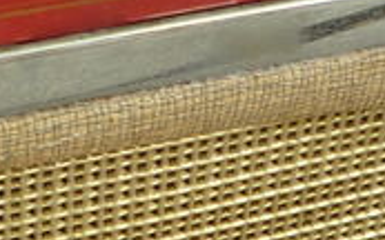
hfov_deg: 11.3
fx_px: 1930
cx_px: 56
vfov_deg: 7.1
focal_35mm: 184
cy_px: 78
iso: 100
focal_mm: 5.2
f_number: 3.3
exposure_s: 1/40
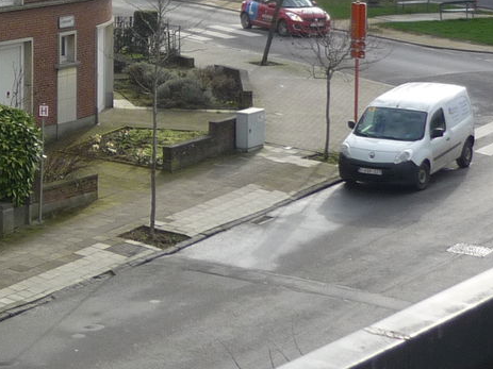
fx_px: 1623
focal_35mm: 114
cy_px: -56
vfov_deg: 12.7
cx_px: -330
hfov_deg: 15.4
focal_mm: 5.5
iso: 100
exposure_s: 1/640
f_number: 2.8
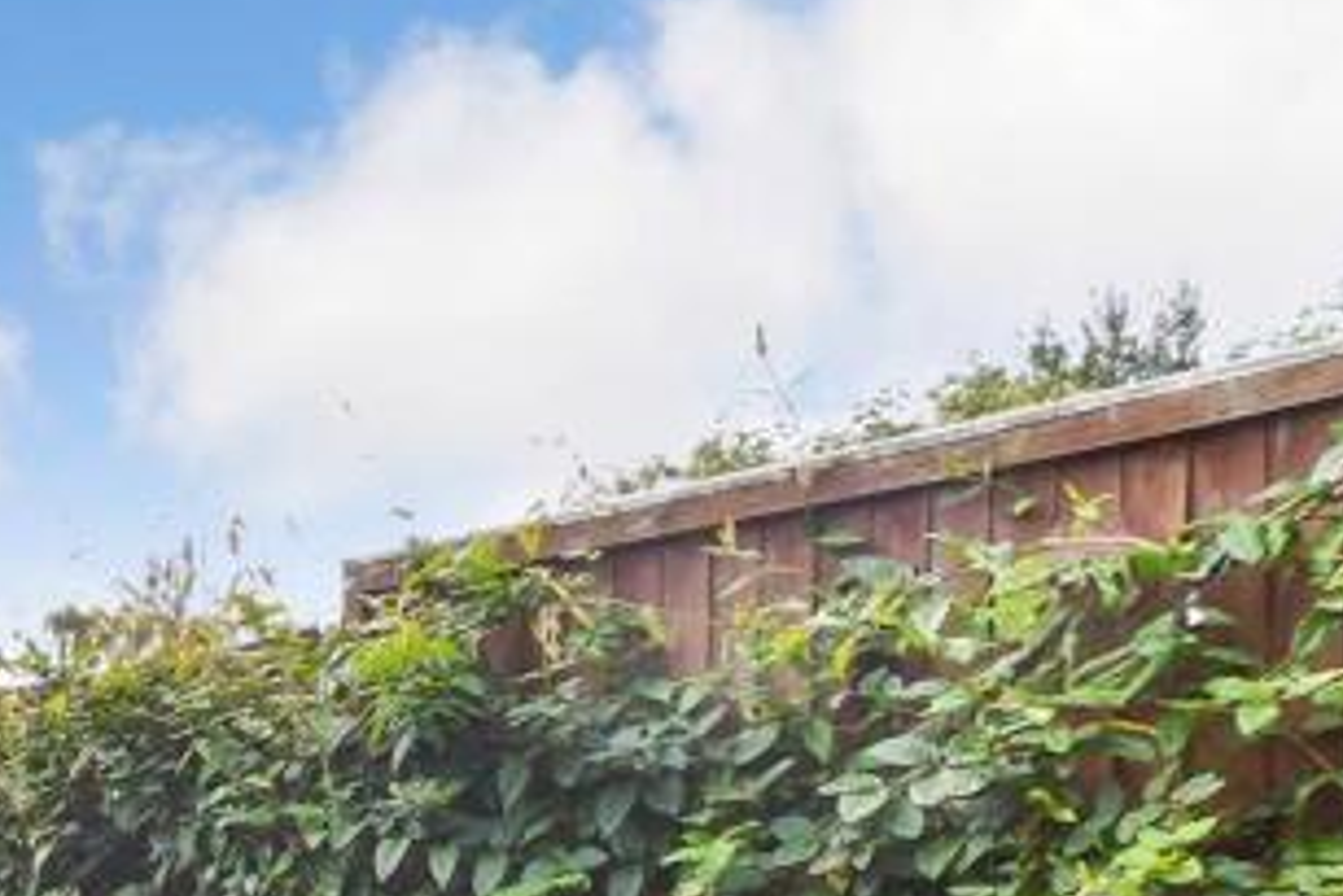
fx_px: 1866
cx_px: -525
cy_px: 1003
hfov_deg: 29.3
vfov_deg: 25.0
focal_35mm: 50
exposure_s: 1/125
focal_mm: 10
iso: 160
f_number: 8
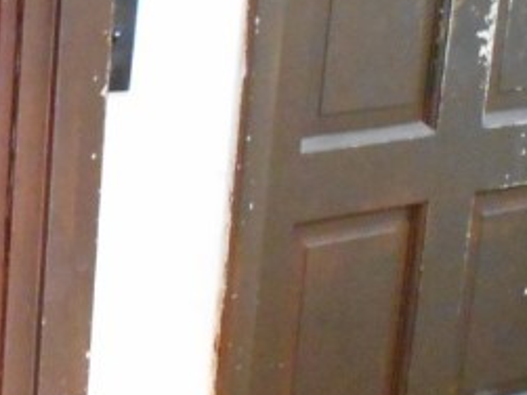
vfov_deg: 13.9
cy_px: 120
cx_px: -113
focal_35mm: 106
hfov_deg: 17.6
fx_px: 1613
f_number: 3.2
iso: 800
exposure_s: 1/5
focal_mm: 4.6
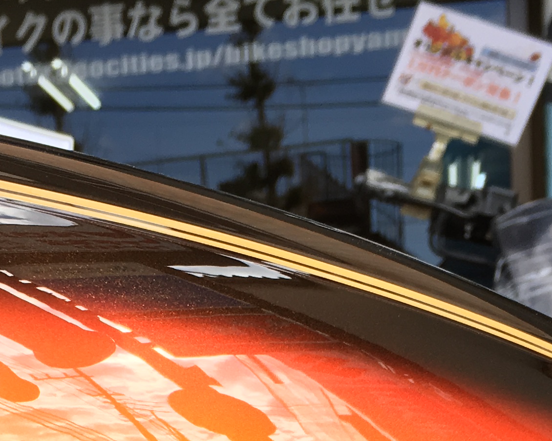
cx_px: 180
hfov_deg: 18.9
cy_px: 733
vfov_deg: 13.9
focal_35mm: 101
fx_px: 1650
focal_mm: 4.15
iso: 25
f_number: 2.2
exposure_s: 1/271
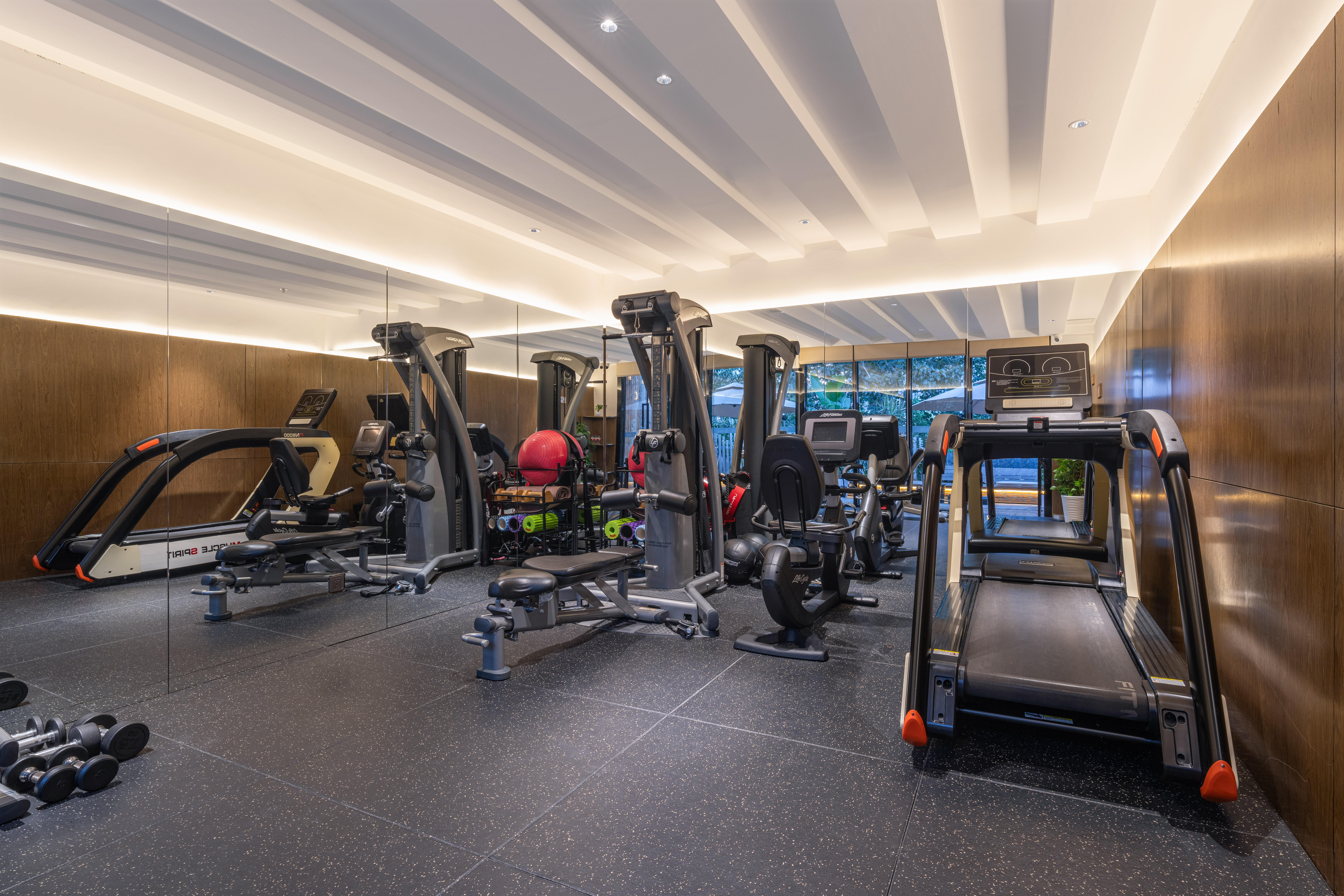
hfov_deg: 96.7
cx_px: 672
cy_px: 448
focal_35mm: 16
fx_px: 597
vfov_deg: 73.7
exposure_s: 1/1.67
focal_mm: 16
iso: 100
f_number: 11
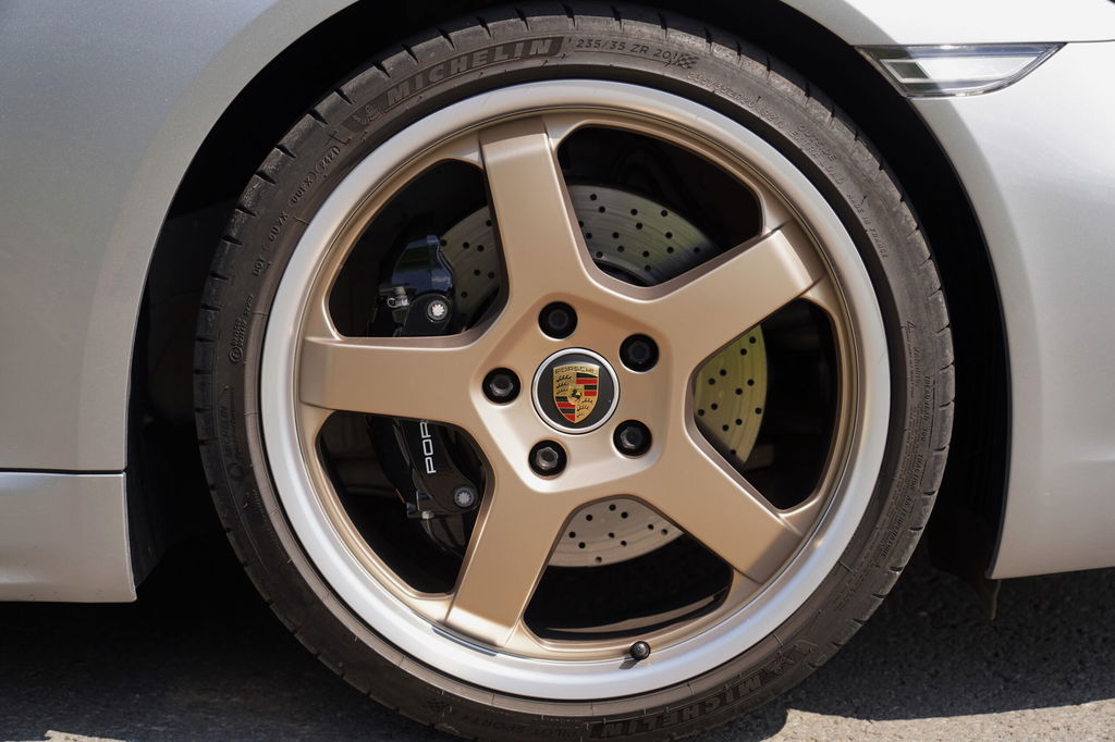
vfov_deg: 15.3
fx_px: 2755
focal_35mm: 89
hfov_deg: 22.9
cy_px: 371
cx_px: 558
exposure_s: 1/500
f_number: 4
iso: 100
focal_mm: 89
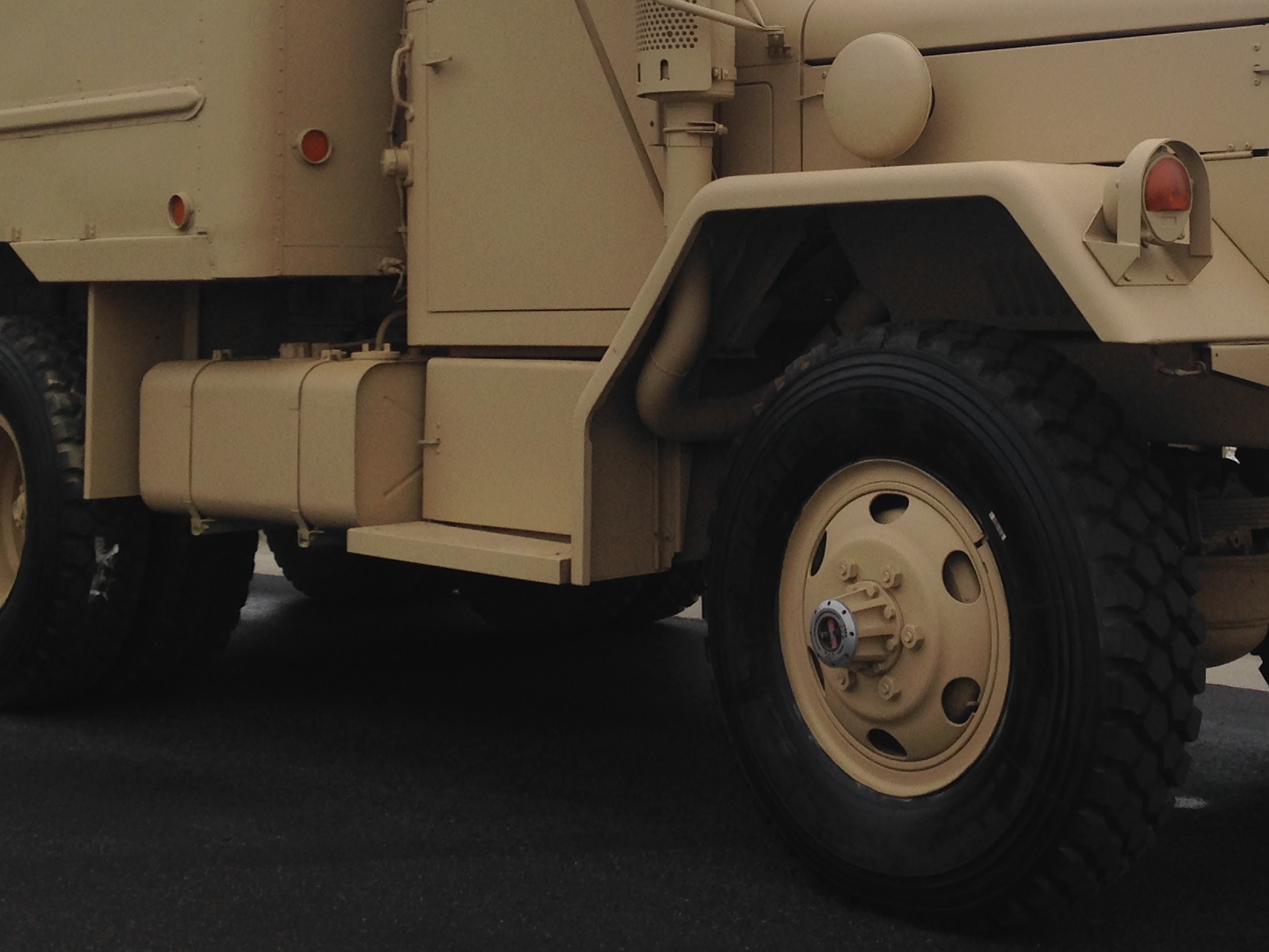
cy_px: 169
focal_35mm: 65
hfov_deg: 29.7
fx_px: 2383
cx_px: 820
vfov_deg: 22.2
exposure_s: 1/253
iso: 50
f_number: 2.4
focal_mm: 4.12
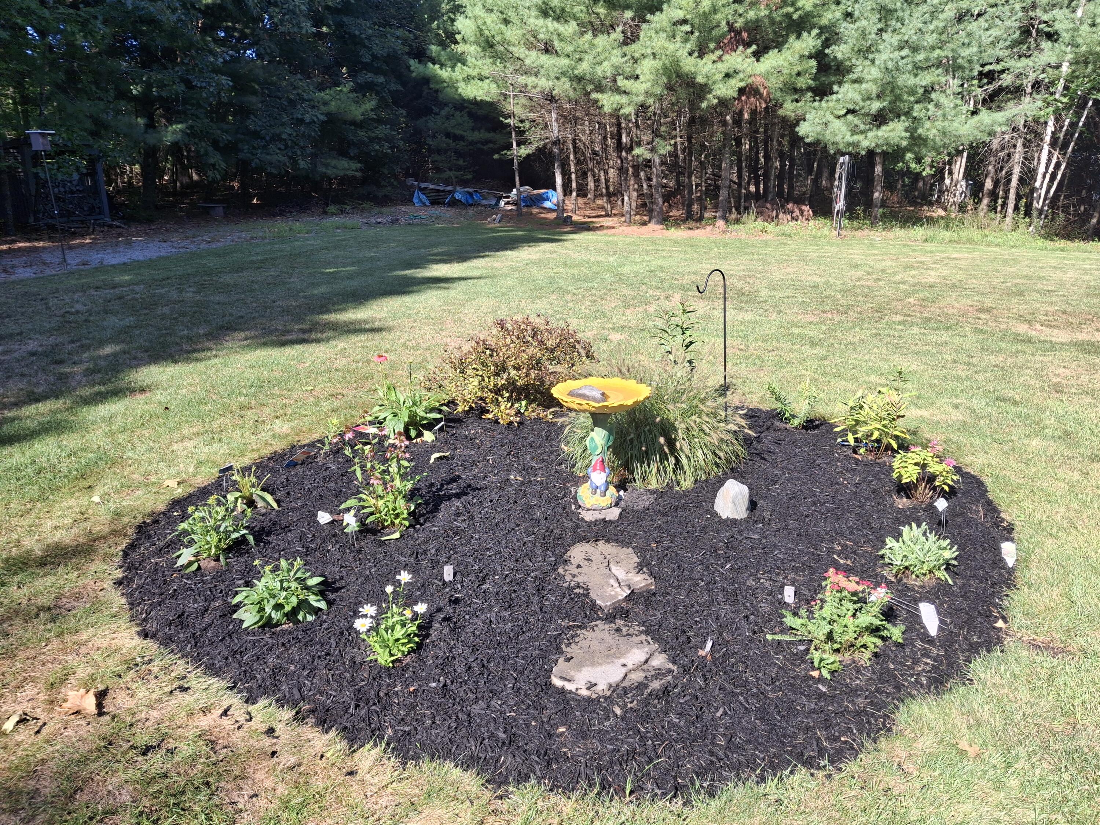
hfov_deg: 69.4
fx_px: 794
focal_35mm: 25
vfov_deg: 54.9
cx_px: 550
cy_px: 412
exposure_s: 1/412
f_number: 1.8
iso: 25
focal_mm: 4.69
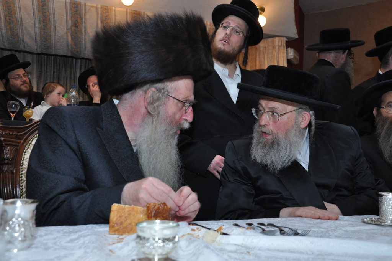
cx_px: 196
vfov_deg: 34.1
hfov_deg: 49.6
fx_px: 424
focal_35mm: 39
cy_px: 130
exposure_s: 1/60
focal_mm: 26
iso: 500
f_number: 5.6
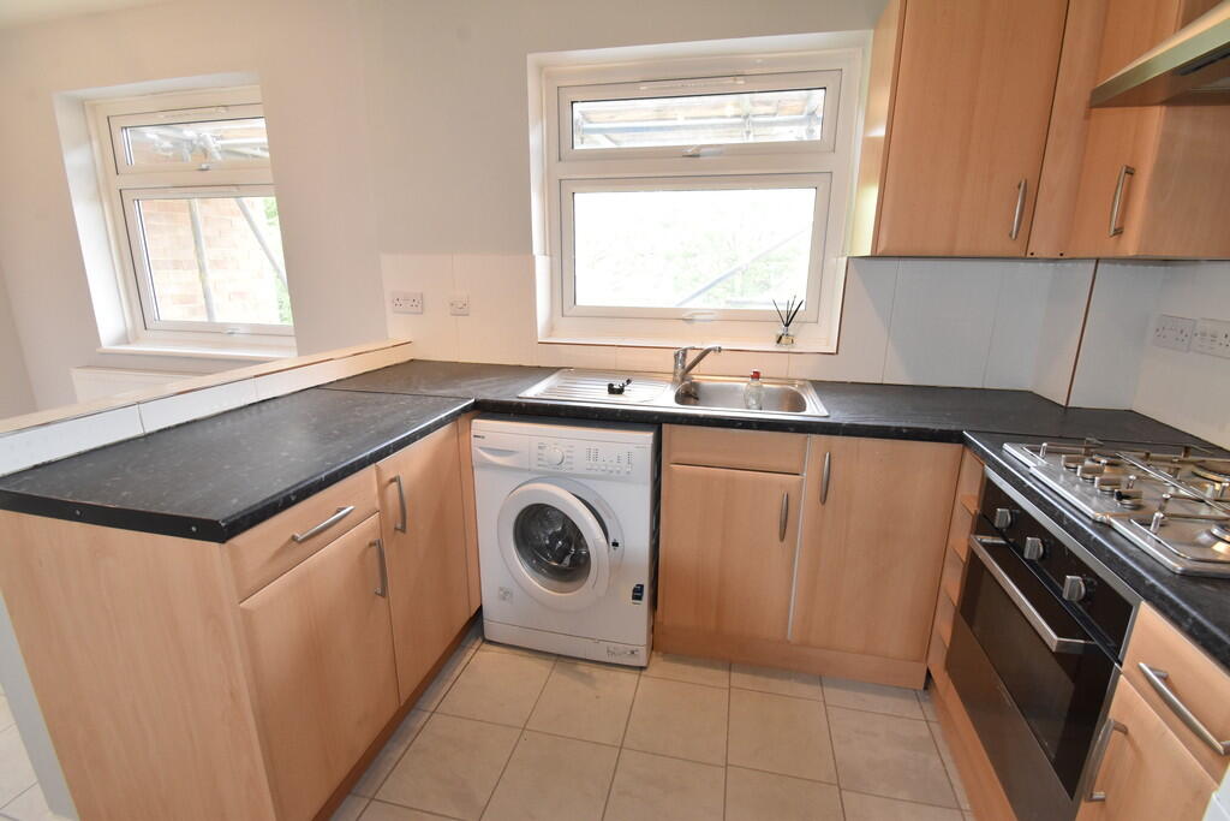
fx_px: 513
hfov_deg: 100.4
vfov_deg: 77.3
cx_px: 615
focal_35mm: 15
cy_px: 410
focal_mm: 10
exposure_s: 1/25
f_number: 11
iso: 1100
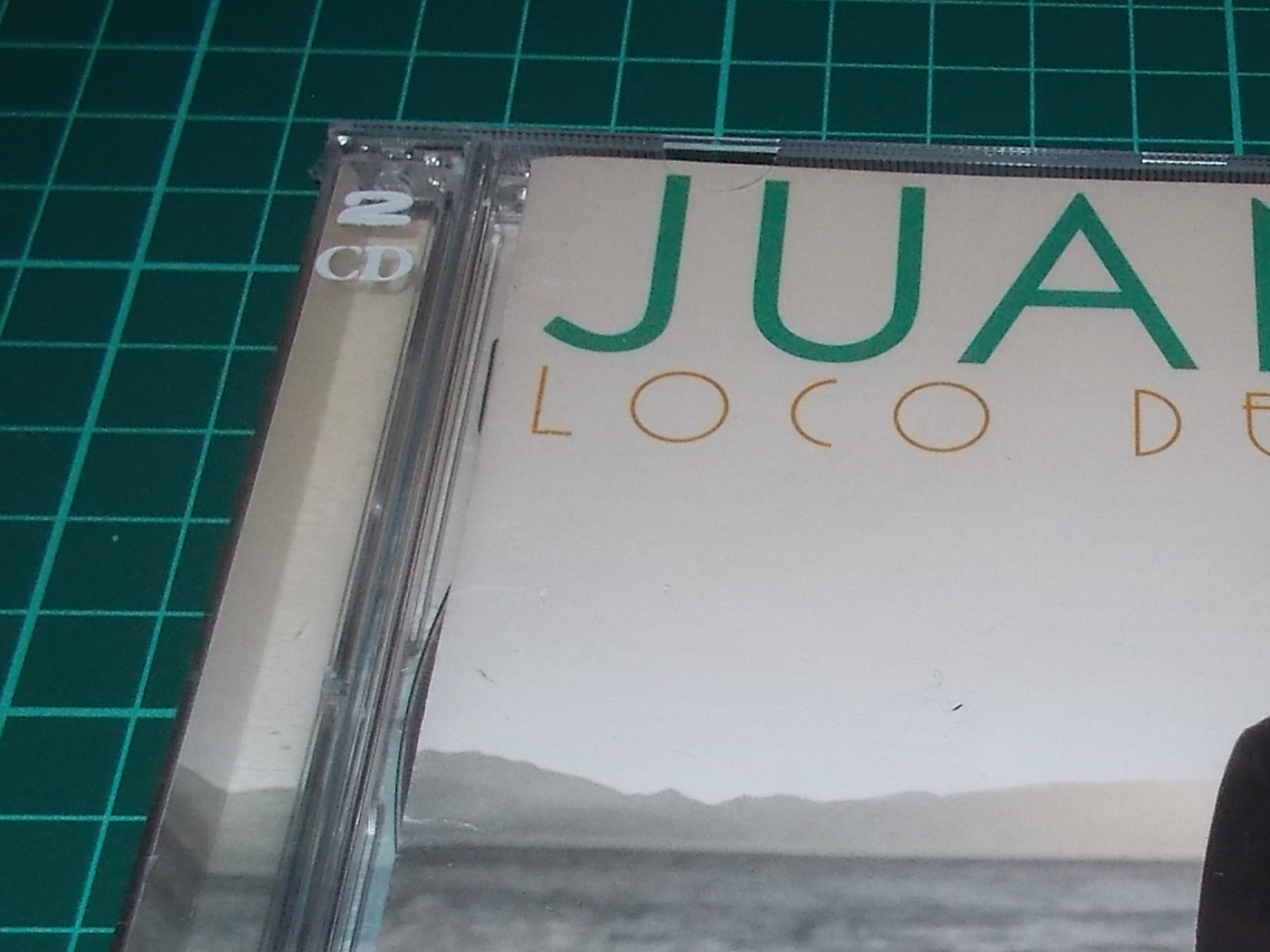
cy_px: 873
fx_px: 2128
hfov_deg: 31.6
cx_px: 1159
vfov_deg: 24.4
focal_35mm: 58
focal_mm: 4.1
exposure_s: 1/30
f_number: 3.3
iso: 200
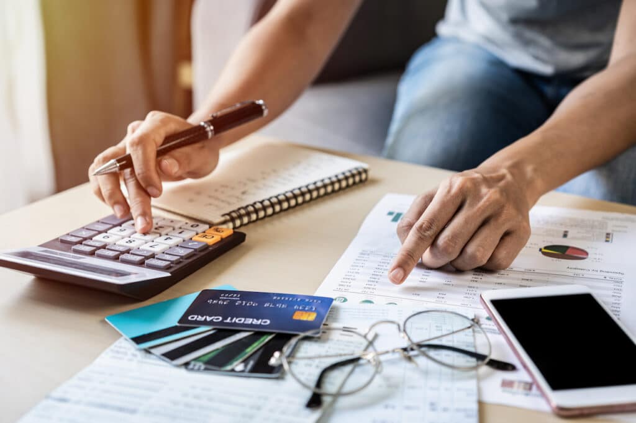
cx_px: 318
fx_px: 971
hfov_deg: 36.3
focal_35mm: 55
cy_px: 212
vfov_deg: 24.6
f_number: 4
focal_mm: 55
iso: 200
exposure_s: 1/40
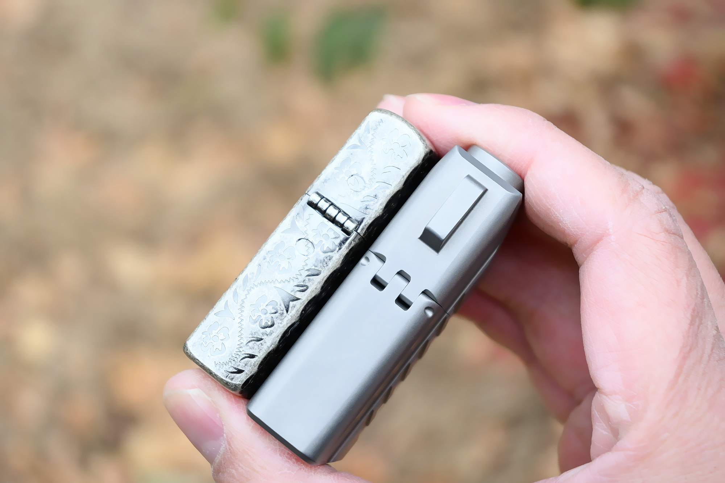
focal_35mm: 75
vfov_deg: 18.2
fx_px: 1510
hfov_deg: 27.0
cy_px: 242
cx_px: 362
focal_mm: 50
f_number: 6.3
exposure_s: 1/800
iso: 1000
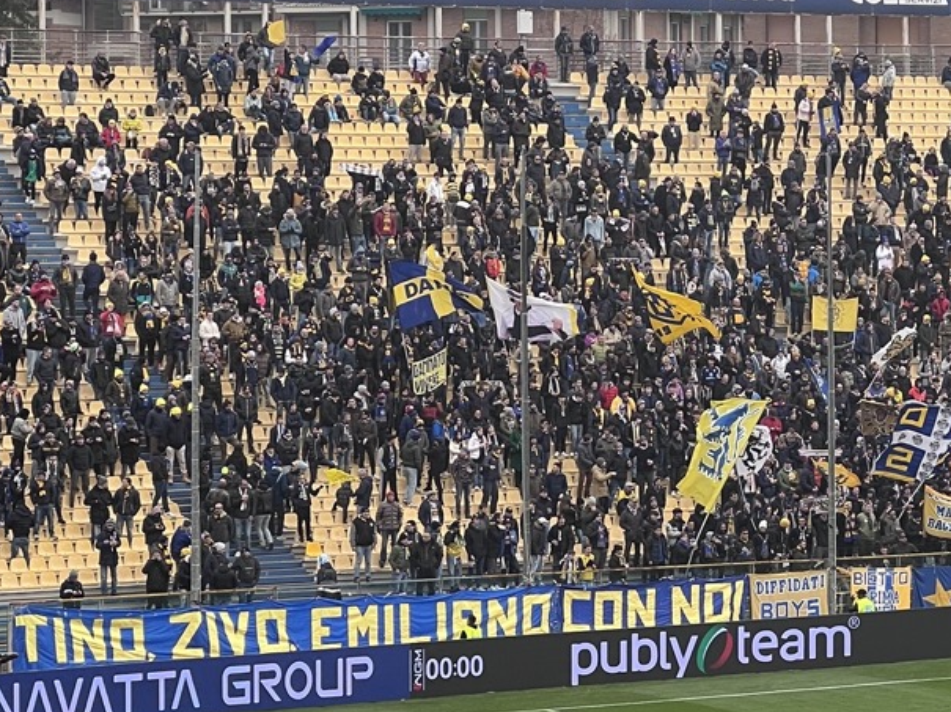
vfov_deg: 9.1
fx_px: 4475
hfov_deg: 12.1
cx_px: 811
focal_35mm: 163
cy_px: 277
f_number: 2.8
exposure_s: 1/256
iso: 32
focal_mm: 9
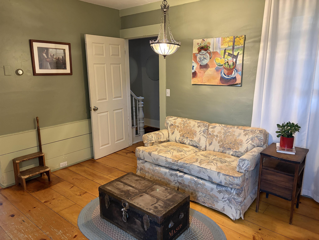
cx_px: 160
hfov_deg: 67.3
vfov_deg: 53.1
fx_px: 240
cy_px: 120
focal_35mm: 26
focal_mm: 5.96
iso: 400
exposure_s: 1/60
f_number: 1.6
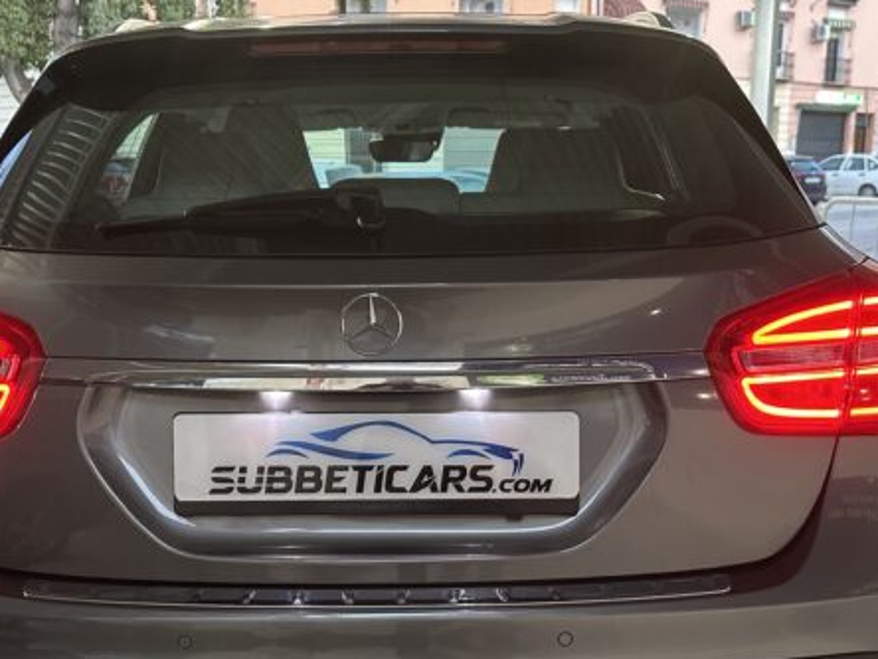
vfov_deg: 32.9
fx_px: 1091
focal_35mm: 43
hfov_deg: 43.8
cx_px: 413
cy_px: 496
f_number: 1.78
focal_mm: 6.86
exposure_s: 1/50
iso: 400
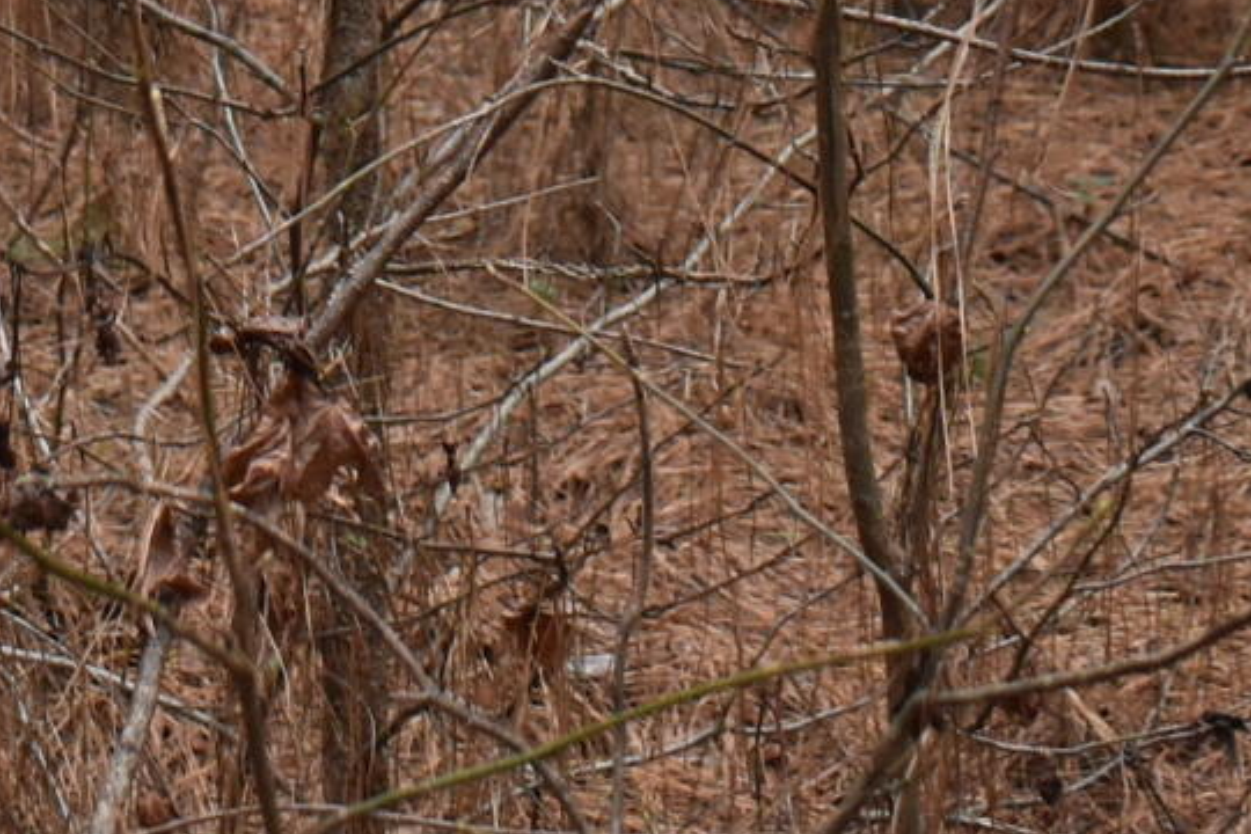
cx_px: -109
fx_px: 5212
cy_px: -1168
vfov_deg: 8.4
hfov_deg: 13.4
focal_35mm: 150
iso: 800
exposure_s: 1/200
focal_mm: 18
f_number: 3.5
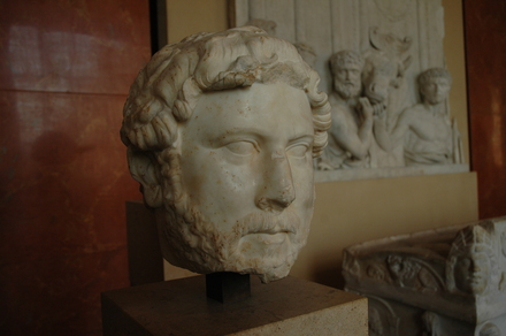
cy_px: 168
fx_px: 463
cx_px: 253
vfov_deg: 39.9
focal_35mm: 33
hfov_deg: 57.3
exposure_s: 1/90
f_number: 5.6
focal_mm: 22
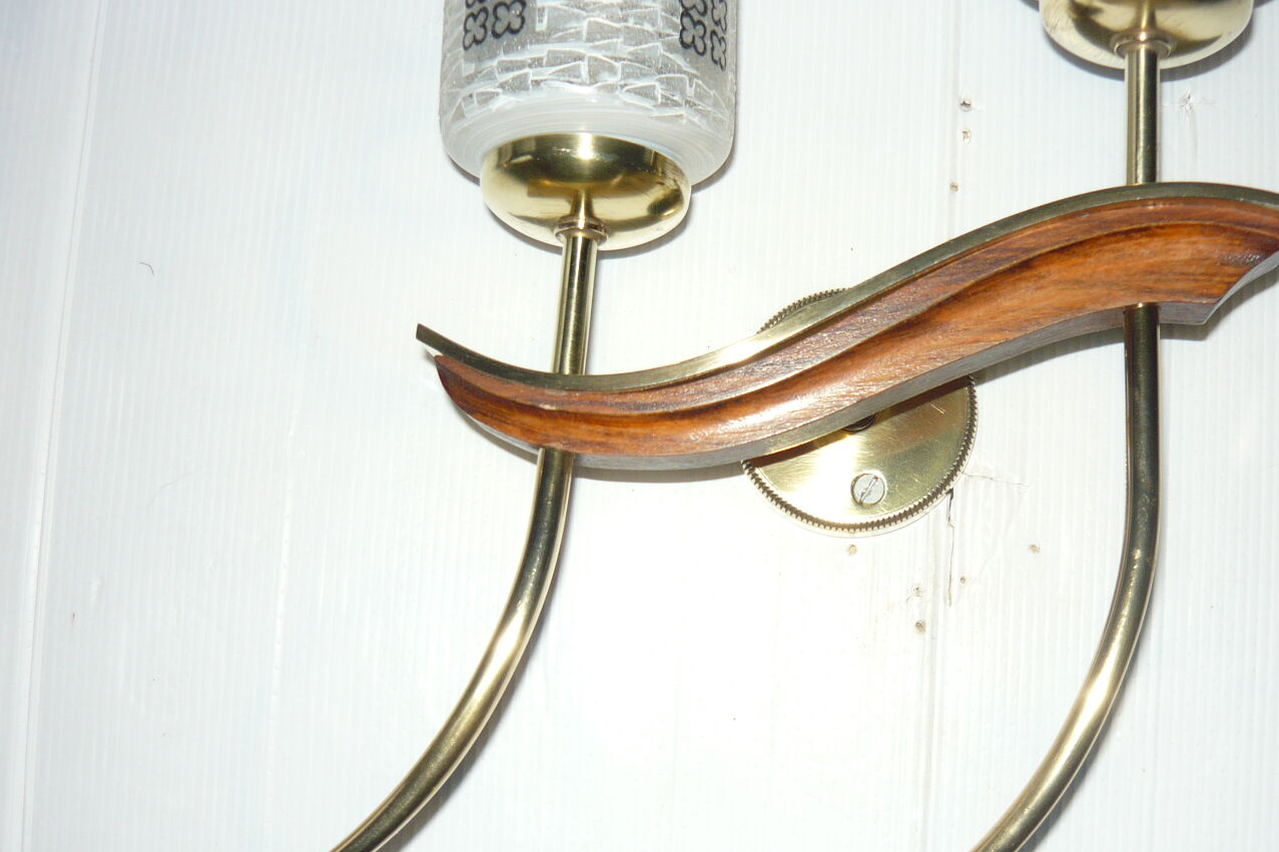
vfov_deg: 31.1
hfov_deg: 45.3
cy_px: 530
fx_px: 1527
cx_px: 738
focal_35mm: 43
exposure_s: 1/30
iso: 100
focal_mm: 5.5
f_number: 2.8
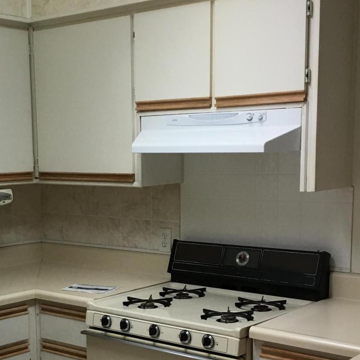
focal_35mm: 61
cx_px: 105
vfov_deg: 27.7
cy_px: 279
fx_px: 718
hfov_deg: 27.9
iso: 40
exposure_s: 1/30
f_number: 2.2
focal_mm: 4.15
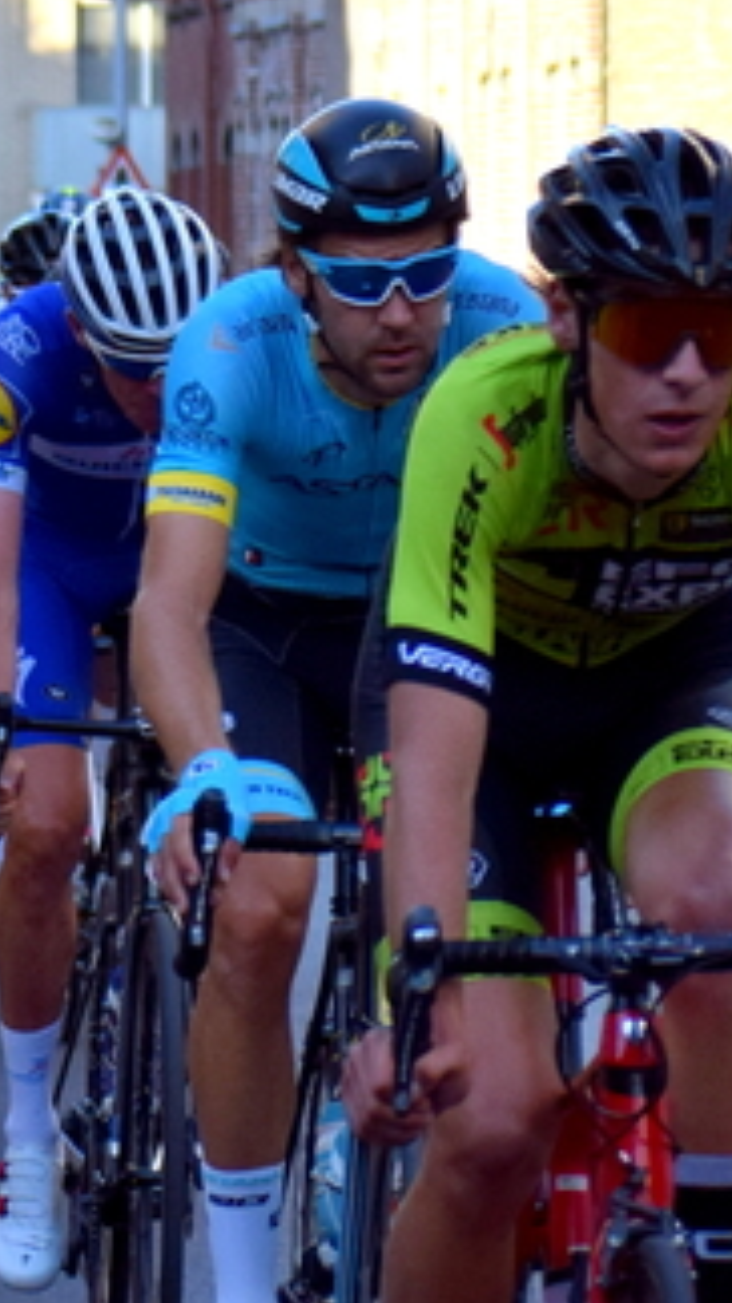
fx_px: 5526
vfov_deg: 13.4
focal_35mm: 160
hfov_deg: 7.6
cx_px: 360
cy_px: 929
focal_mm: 55
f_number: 4
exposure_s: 1/1000
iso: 400
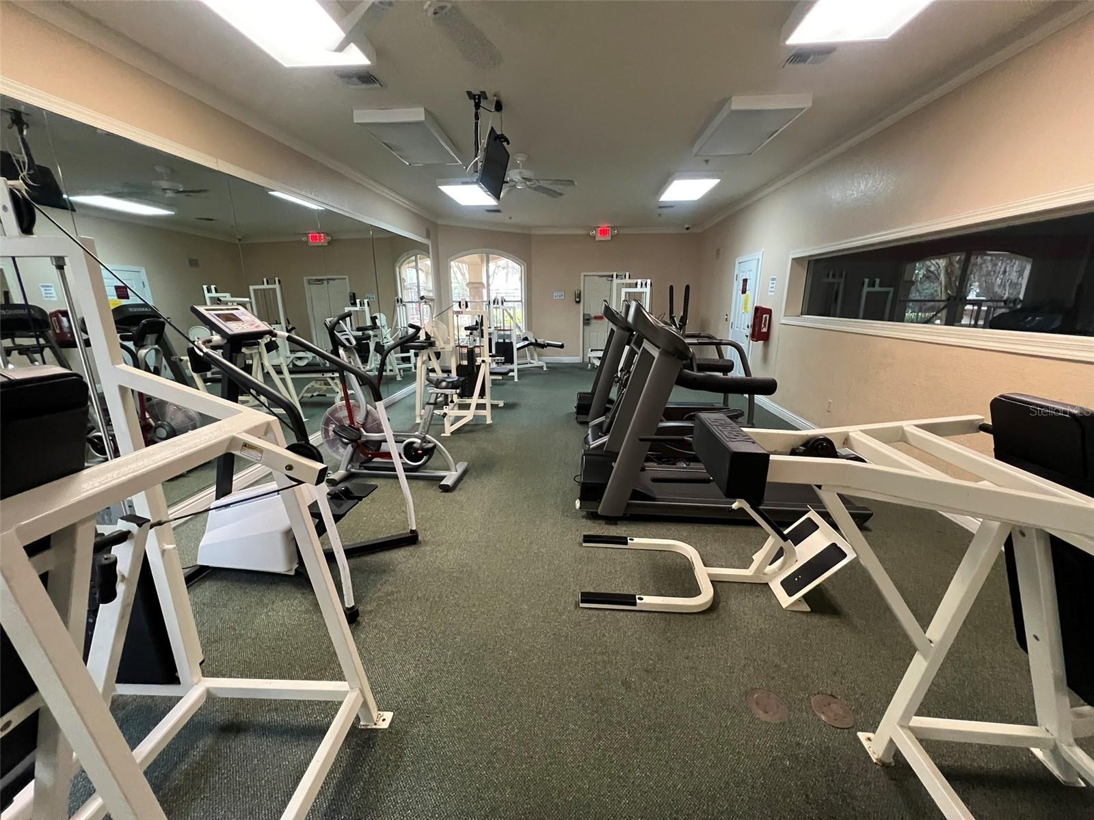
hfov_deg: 106.2
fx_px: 411
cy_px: 410
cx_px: 547
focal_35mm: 13
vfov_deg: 89.9
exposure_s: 1/60
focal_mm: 1.57
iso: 640
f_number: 1.8
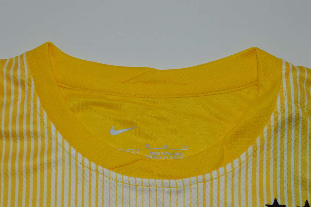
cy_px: 104
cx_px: 156
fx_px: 621
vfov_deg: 18.9
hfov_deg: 28.1
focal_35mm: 72
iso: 400
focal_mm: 48
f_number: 16
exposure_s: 1/200
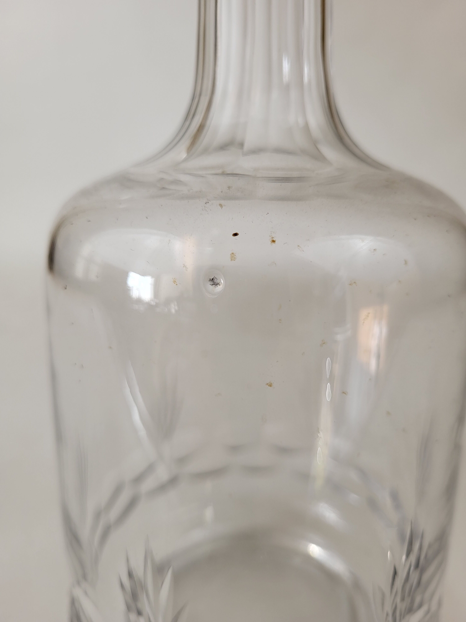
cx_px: 233
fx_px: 467
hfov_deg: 53.1
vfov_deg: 67.3
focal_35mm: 26
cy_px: 311
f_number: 1.8
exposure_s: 1/100
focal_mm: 5.4
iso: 64
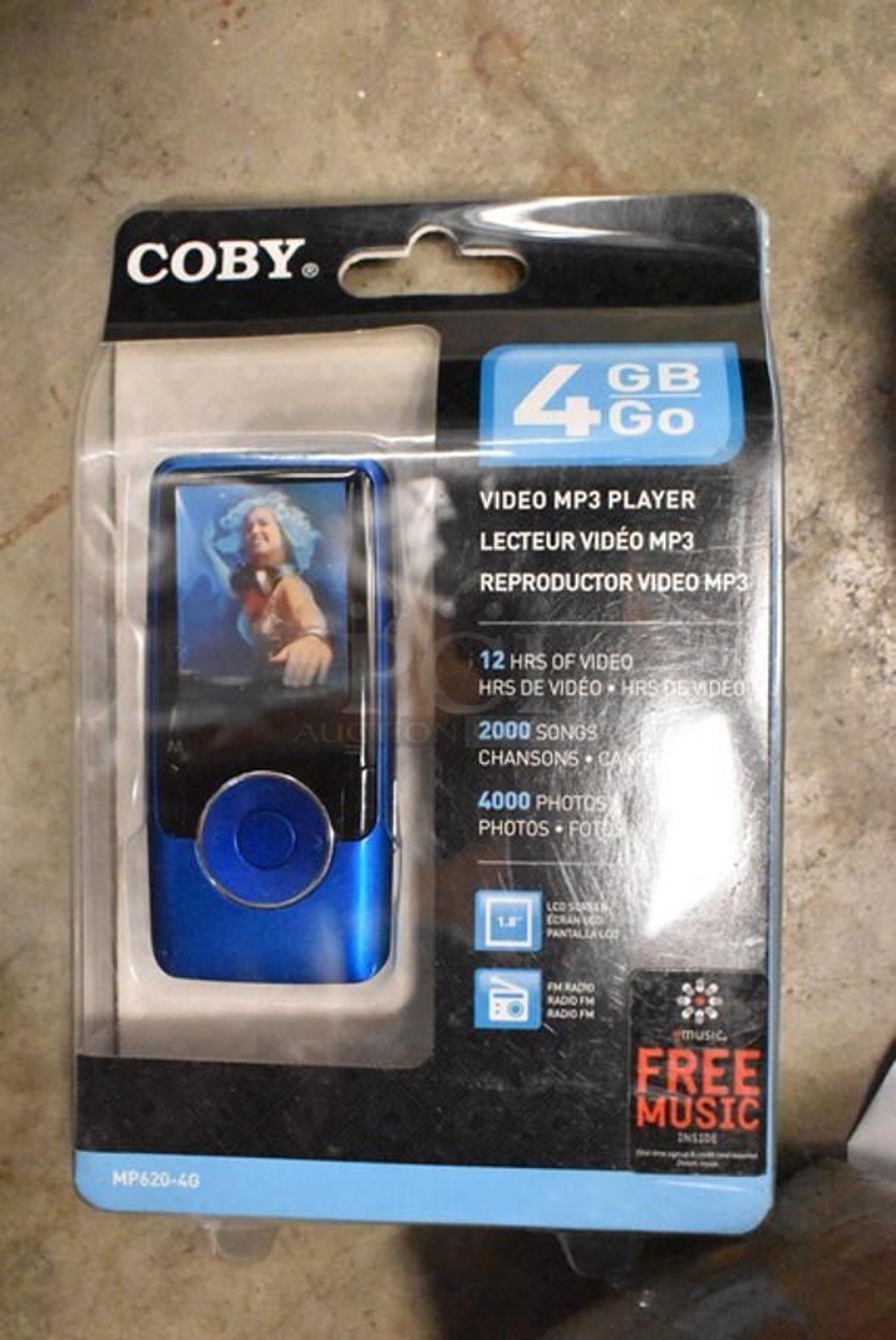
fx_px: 1341
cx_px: 448
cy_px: 670
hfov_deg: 37.0
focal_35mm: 36
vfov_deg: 53.1
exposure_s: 1/125
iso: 14400
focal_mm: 24
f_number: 6.3
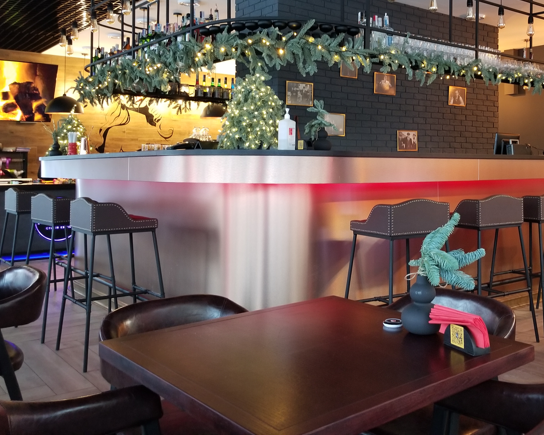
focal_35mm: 36
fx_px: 580
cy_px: 146
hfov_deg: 49.0
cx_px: 382
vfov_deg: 40.7
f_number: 1.7
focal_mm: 4.25
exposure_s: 1/14
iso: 250
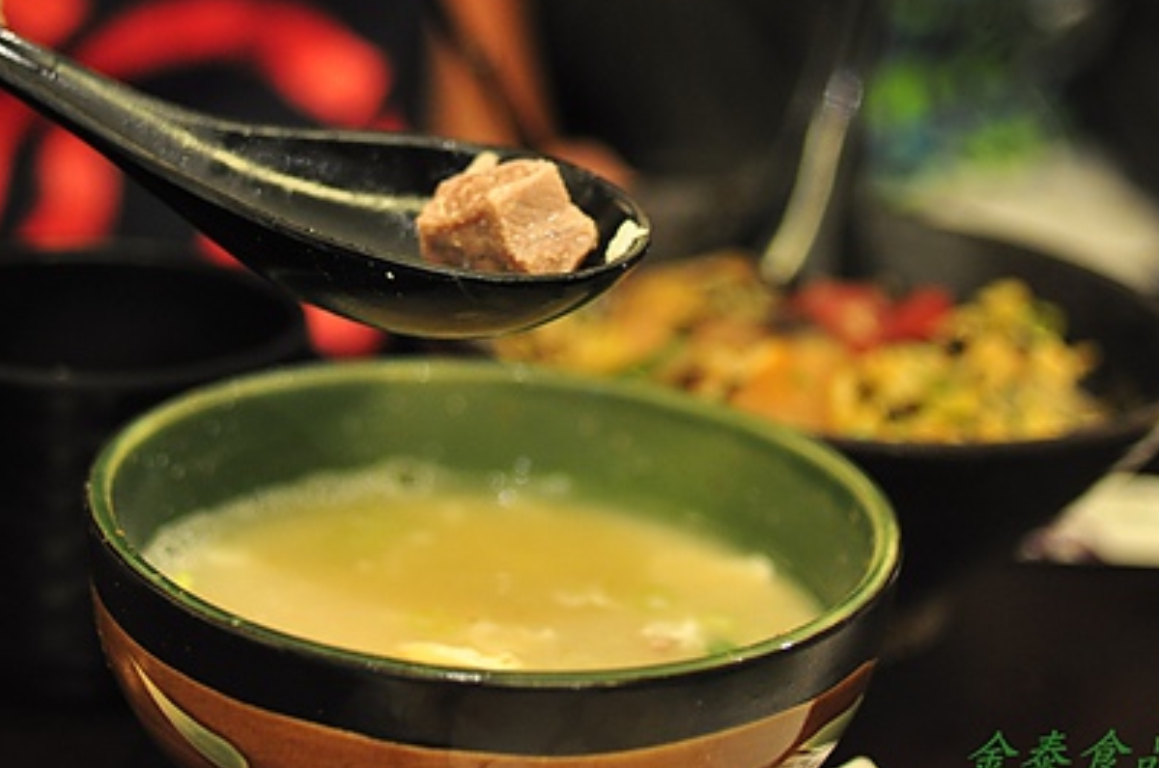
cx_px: 490
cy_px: 209
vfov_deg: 17.2
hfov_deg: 25.8
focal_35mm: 79
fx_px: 2530
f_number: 2
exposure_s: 1/50
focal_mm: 35
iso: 800
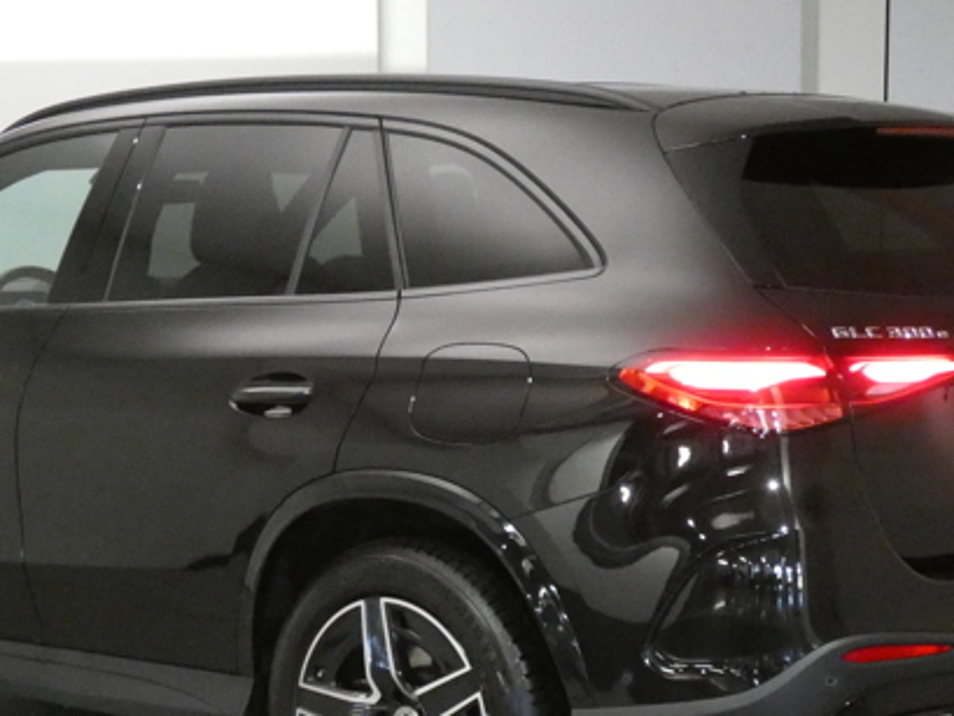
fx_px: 2481
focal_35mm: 90
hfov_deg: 21.7
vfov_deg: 16.3
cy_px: 574
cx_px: 380
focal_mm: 8.2
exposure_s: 1/60
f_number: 3.8
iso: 1600
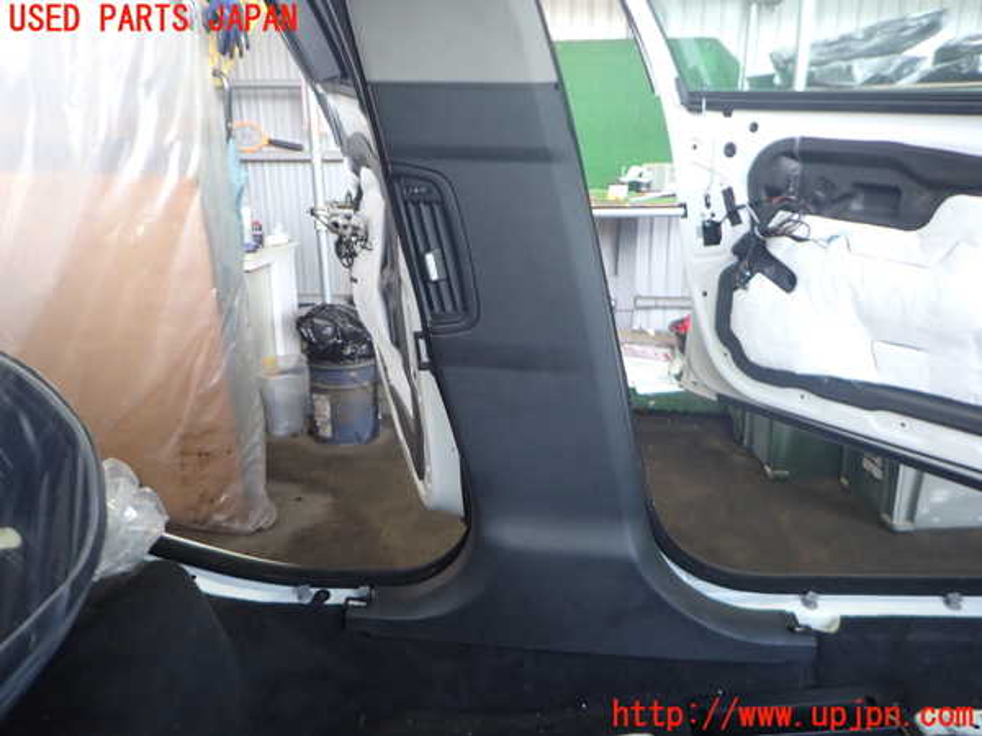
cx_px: 491
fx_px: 709
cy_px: 368
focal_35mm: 25
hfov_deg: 69.4
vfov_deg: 54.9
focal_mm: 4.5
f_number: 2
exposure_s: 1/60
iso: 200
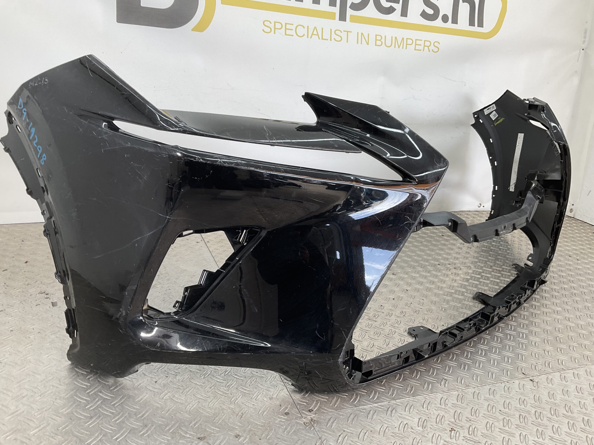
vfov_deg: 48.2
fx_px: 498
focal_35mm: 29
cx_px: 297
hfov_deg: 61.7
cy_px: 222
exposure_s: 1/102
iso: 16
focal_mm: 3
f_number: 1.8
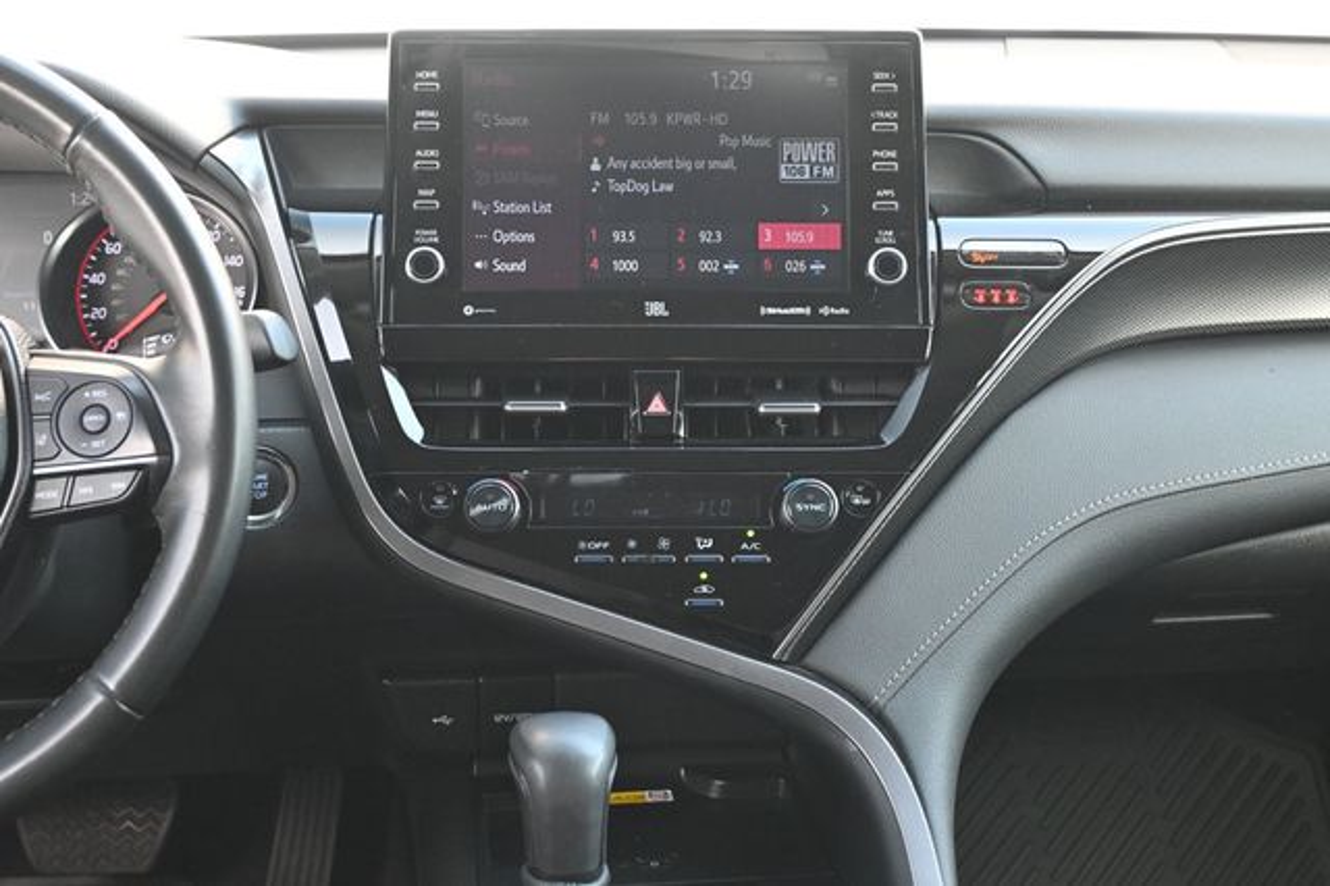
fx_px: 1800
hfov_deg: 40.6
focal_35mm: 49
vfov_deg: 27.6
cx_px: 665
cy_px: 443
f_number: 5
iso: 1600
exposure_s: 1/125
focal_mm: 32.5
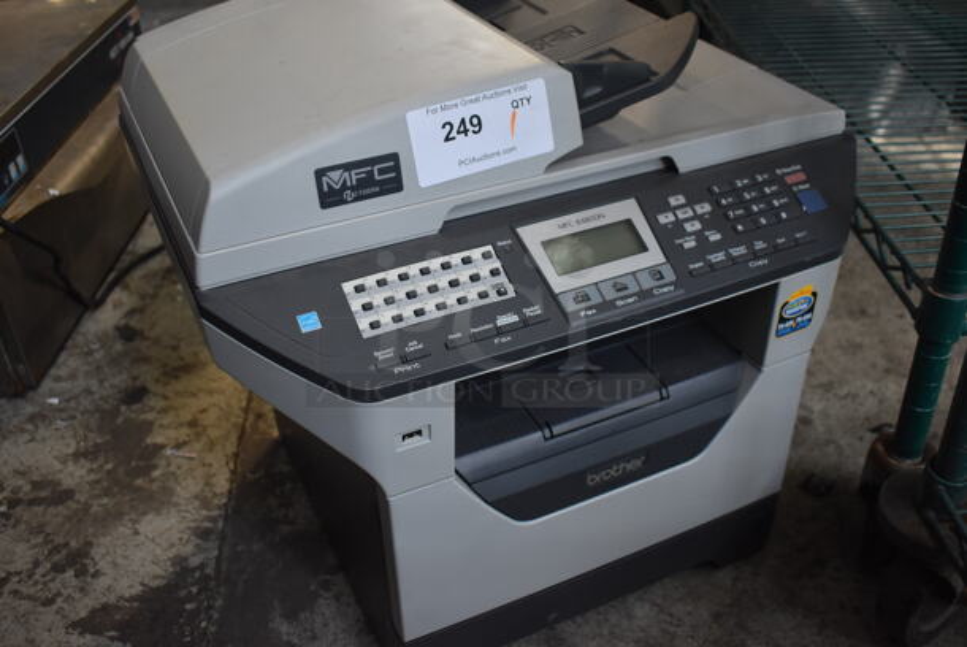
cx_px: 484
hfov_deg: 53.1
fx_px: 968
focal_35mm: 36
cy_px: 324
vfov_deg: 37.0
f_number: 3.8
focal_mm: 24
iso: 1400
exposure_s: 1/125
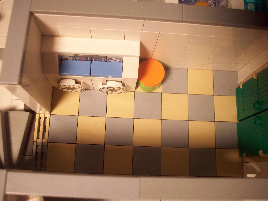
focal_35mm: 37
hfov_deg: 50.1
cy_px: 100
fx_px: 286
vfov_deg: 38.7
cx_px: 134
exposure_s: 1/64
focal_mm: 6.2
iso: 130
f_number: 2.8
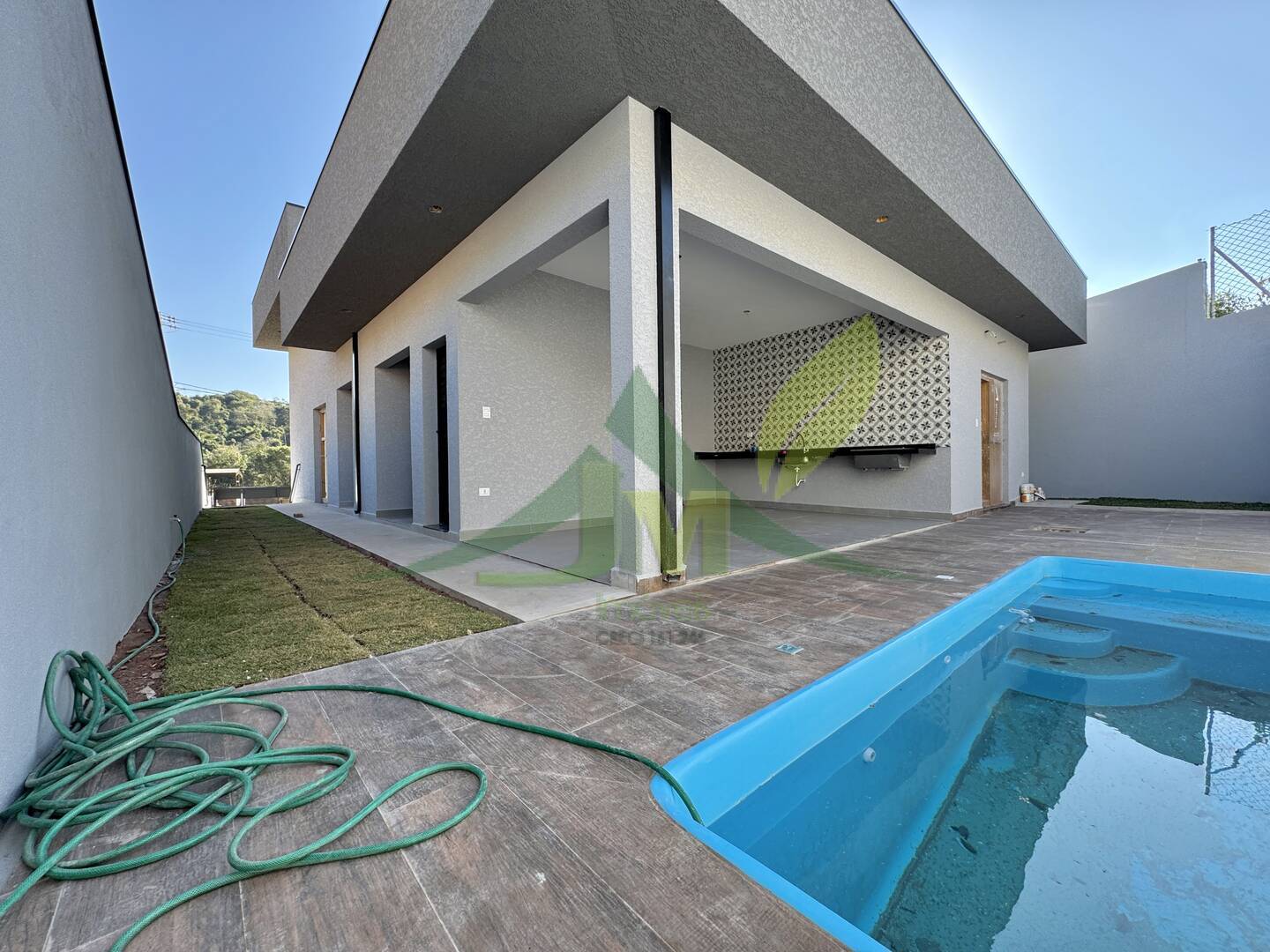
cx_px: 635
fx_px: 514
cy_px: 476
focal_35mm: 14
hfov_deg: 102.1
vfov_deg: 85.7
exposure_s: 1/246
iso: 40
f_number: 2.2
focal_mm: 2.22
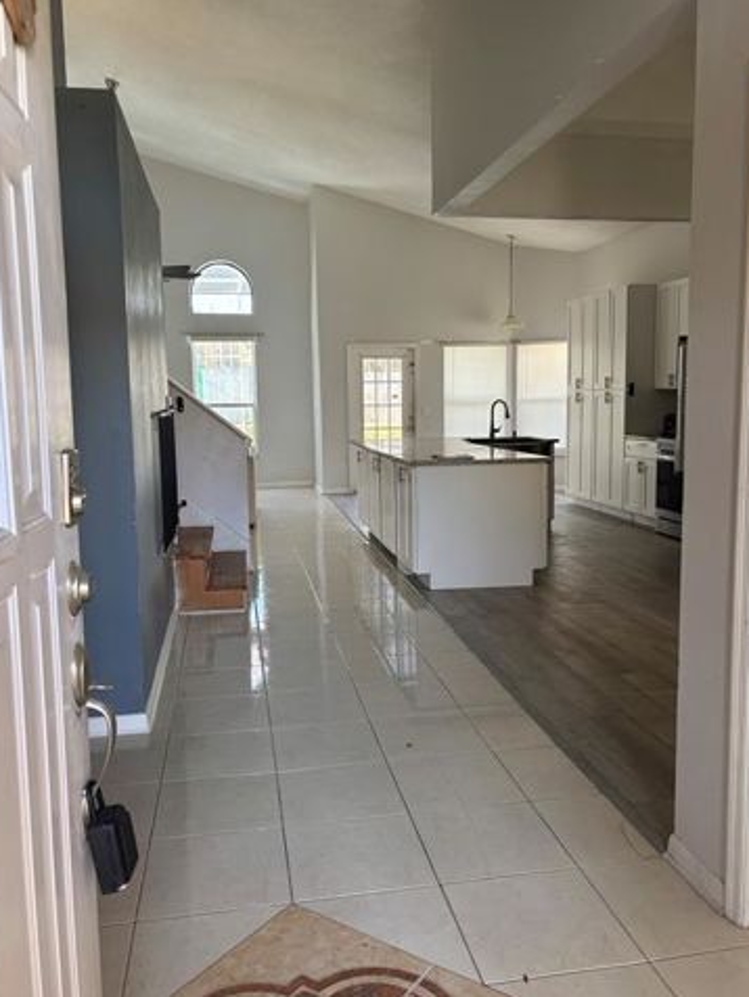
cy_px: 487
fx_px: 836
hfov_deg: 48.2
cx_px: 386
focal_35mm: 29
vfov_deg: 61.6
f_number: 1.6
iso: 125
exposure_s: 1/121
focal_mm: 5.96
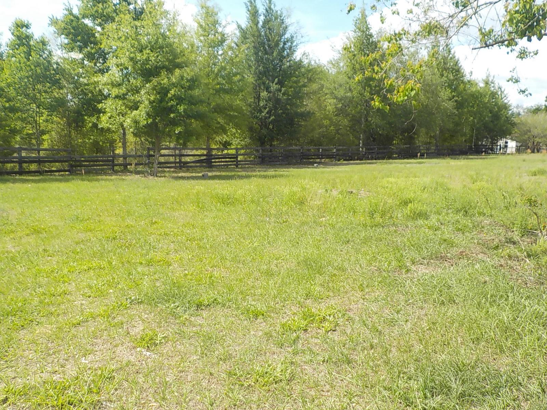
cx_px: 274
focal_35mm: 30
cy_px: 205
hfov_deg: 60.0
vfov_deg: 46.8
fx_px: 474
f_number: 3.3
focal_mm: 4.1
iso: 125
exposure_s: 1/800
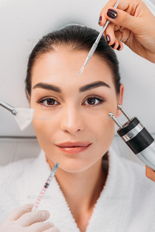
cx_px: 78
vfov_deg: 36.2
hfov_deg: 24.6
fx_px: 355
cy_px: 116
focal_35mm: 55
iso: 160
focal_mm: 55
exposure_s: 1/200
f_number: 3.2
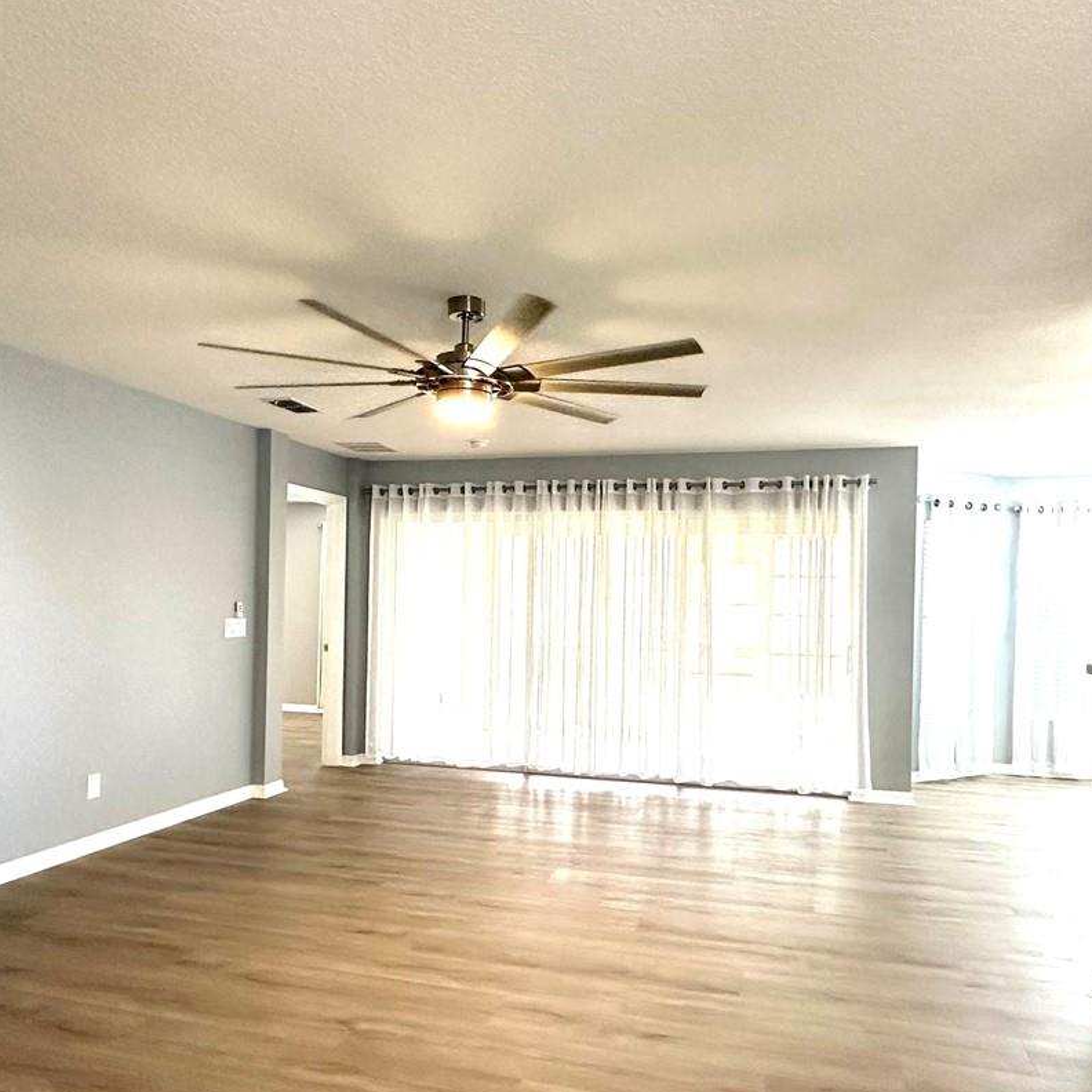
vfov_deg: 62.8
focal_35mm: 25
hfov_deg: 62.9
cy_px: 604
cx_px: 549
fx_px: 892
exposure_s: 1/120
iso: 320
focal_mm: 2.22
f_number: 2.2
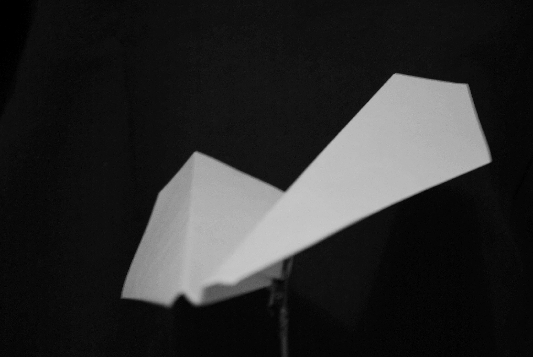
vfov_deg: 16.6
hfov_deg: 24.6
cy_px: 178
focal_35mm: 82
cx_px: 266
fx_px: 1223
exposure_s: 1/2
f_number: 5.6
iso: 100
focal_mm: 55
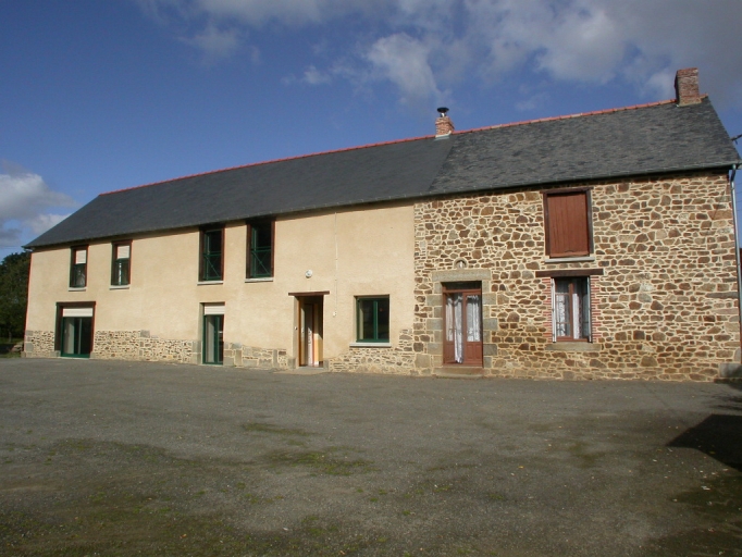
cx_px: 371
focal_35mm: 38
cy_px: 278
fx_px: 815
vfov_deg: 37.7
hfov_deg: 49.0
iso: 100
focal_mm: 7.85
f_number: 7.5
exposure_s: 1/709
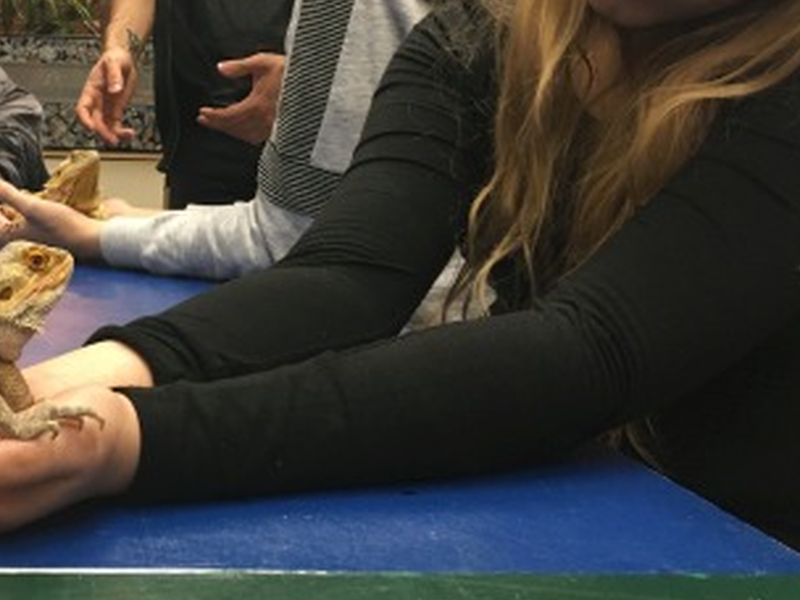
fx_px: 1410
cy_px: 139
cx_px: 116
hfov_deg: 30.6
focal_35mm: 61
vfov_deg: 23.7
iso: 160
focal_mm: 4.15
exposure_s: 1/33
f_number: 2.2
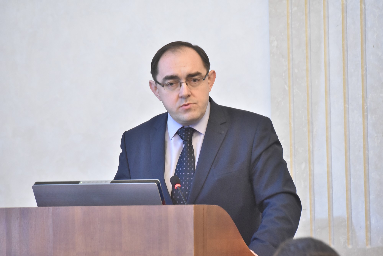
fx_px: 4257
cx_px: 192
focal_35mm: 400
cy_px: 128
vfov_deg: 3.4
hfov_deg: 5.2
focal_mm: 400
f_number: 11
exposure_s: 1/125
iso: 8000
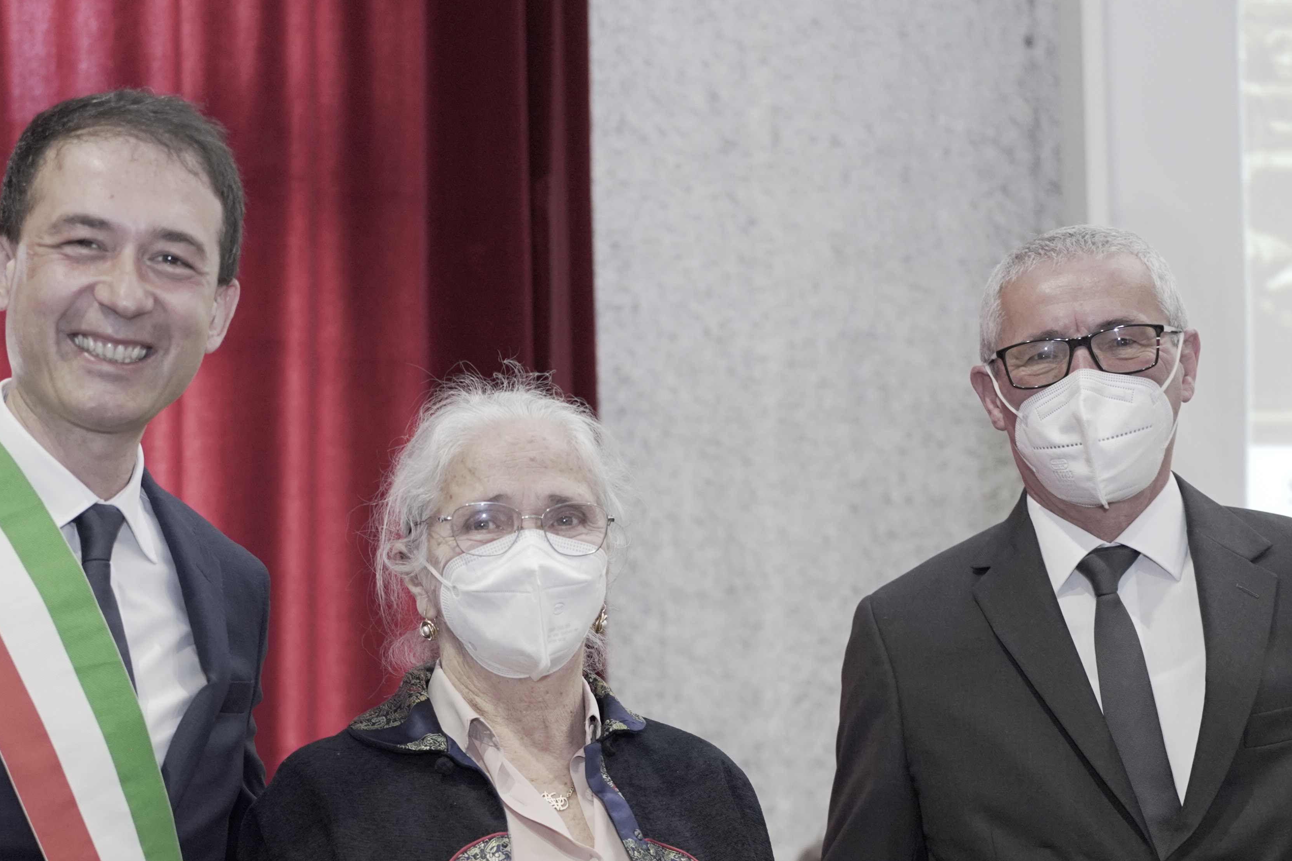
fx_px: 2584
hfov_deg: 28.0
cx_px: 540
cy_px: 748
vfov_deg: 18.7
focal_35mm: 72
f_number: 2.5
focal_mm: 40
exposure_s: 1/100
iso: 3200
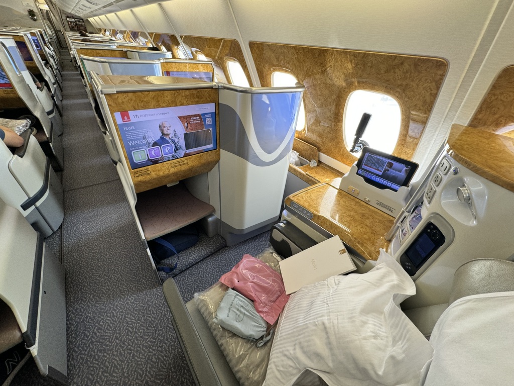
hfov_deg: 102.1
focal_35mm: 14
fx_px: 208
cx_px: 257
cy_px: 193
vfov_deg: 85.7
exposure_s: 1/78
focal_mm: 2.22
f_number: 2.2
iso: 100
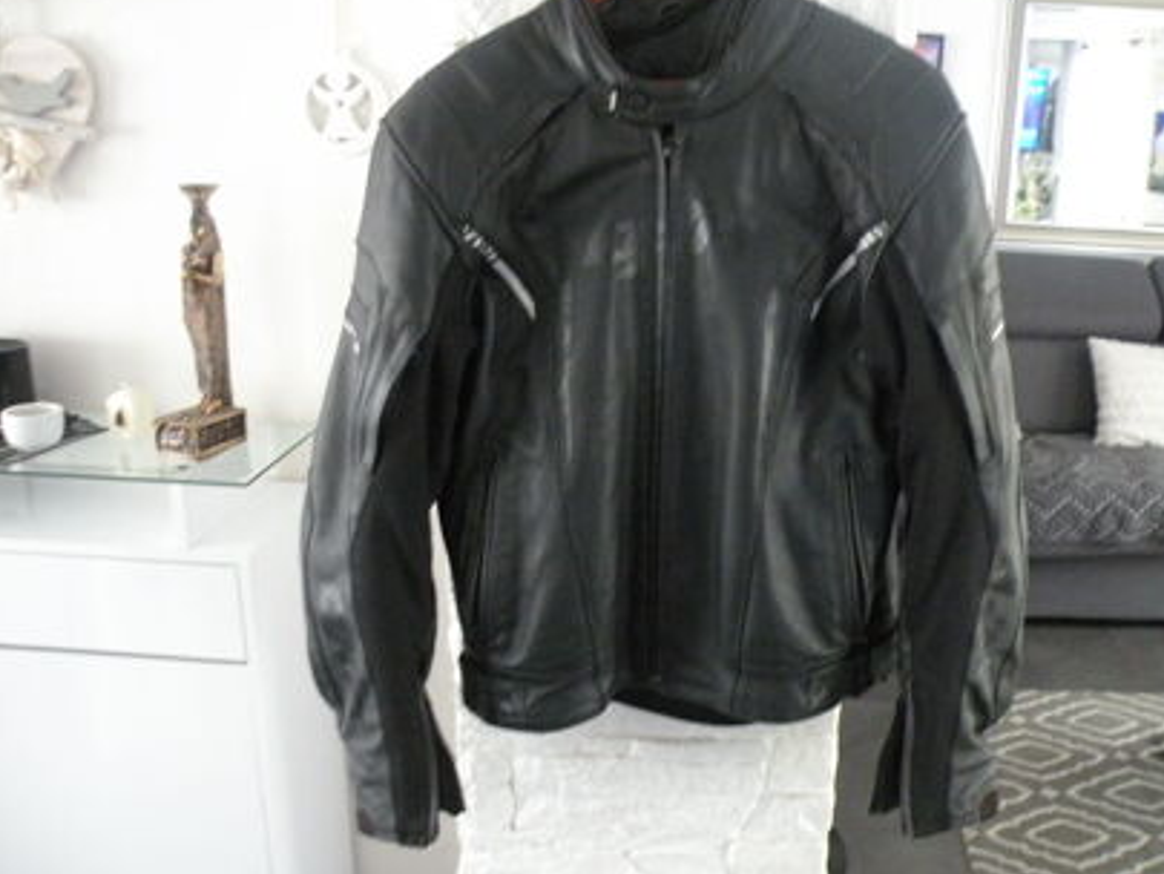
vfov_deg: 44.2
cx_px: 684
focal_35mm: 32
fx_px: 1076
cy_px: 405
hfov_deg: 56.5
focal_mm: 4.7
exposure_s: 1/8
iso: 487
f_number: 2.8
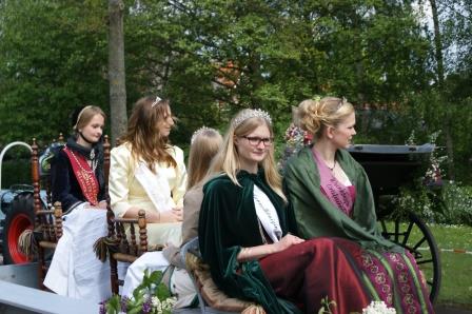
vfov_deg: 18.2
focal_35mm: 75
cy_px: 157
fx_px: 983
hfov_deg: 27.0
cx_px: 236
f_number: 7.1
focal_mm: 50
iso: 100
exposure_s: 1/125
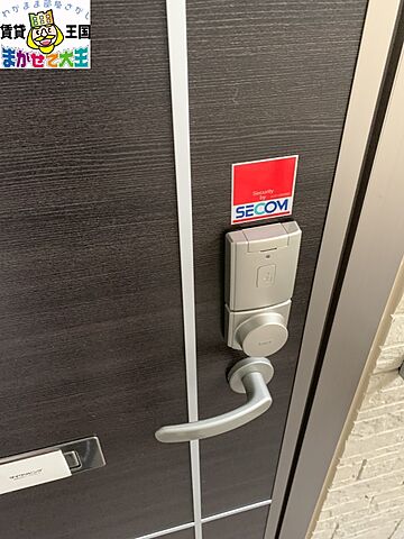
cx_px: 202
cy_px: 270
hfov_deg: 53.1
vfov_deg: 67.3
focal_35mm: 26
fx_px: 405
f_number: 1.8
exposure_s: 1/35
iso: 400
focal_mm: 4.25
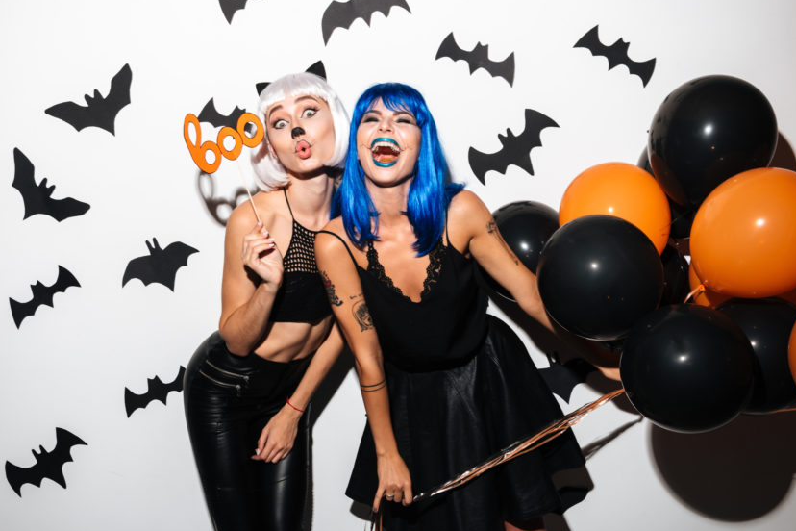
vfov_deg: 28.6
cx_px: 331
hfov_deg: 41.8
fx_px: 1039
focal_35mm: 47
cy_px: 270
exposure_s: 1/200
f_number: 7.1
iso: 100
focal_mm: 38
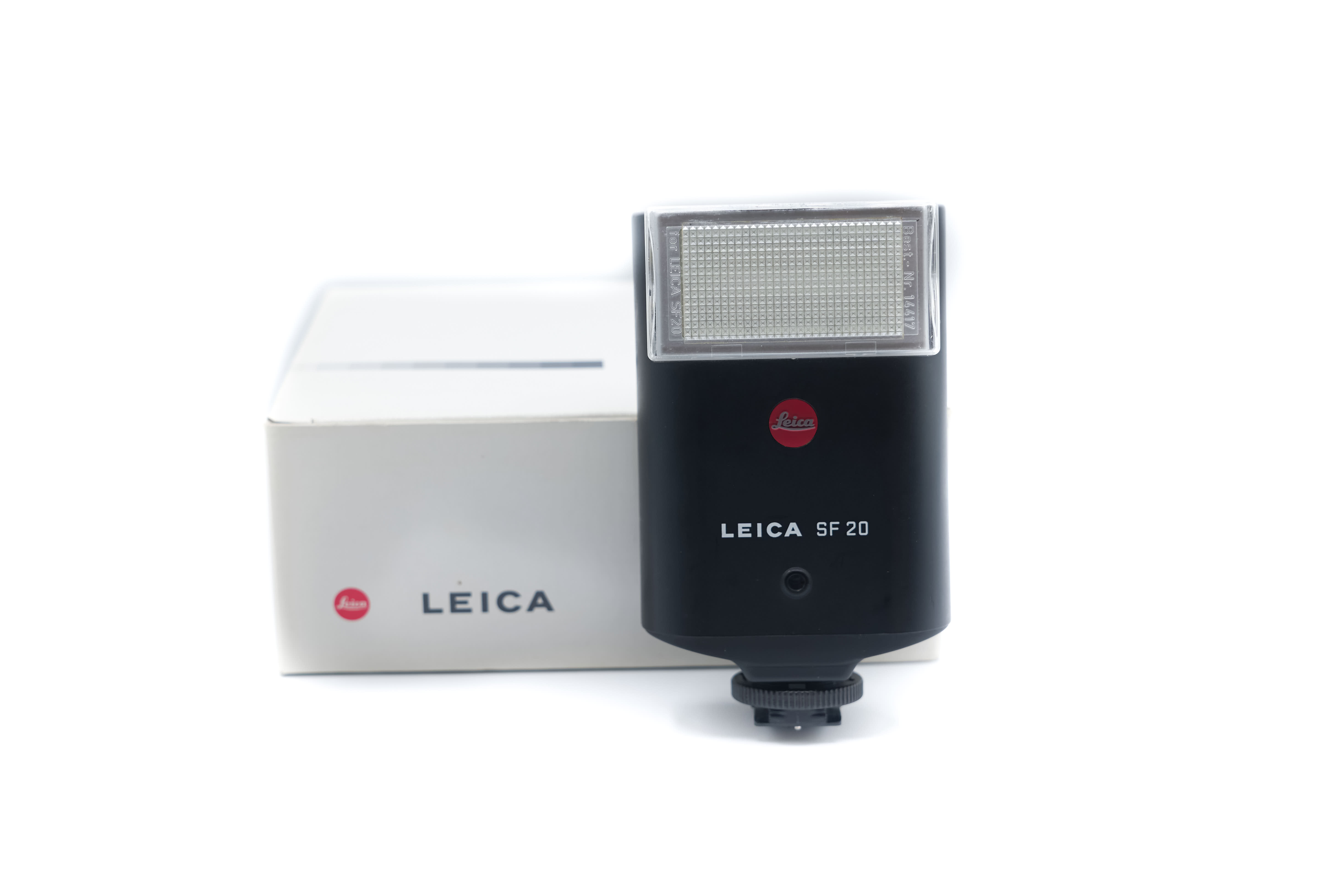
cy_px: 448
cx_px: 672
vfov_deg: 26.0
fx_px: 1941
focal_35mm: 52
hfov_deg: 38.2
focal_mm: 52
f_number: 6.3
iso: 400
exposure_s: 1/250
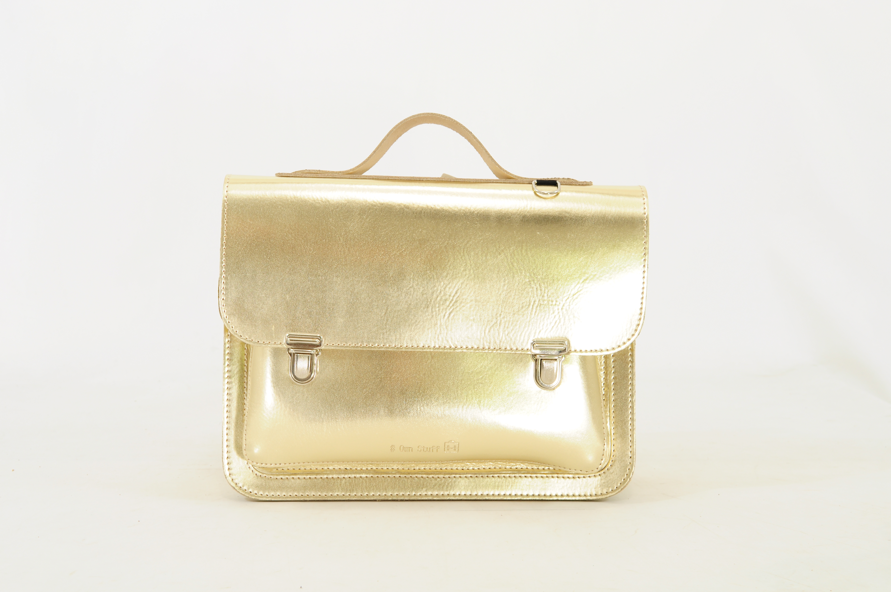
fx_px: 1261
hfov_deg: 38.9
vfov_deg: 26.4
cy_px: 296
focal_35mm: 51
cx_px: 446
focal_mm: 34
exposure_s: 1/25
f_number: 9
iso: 200
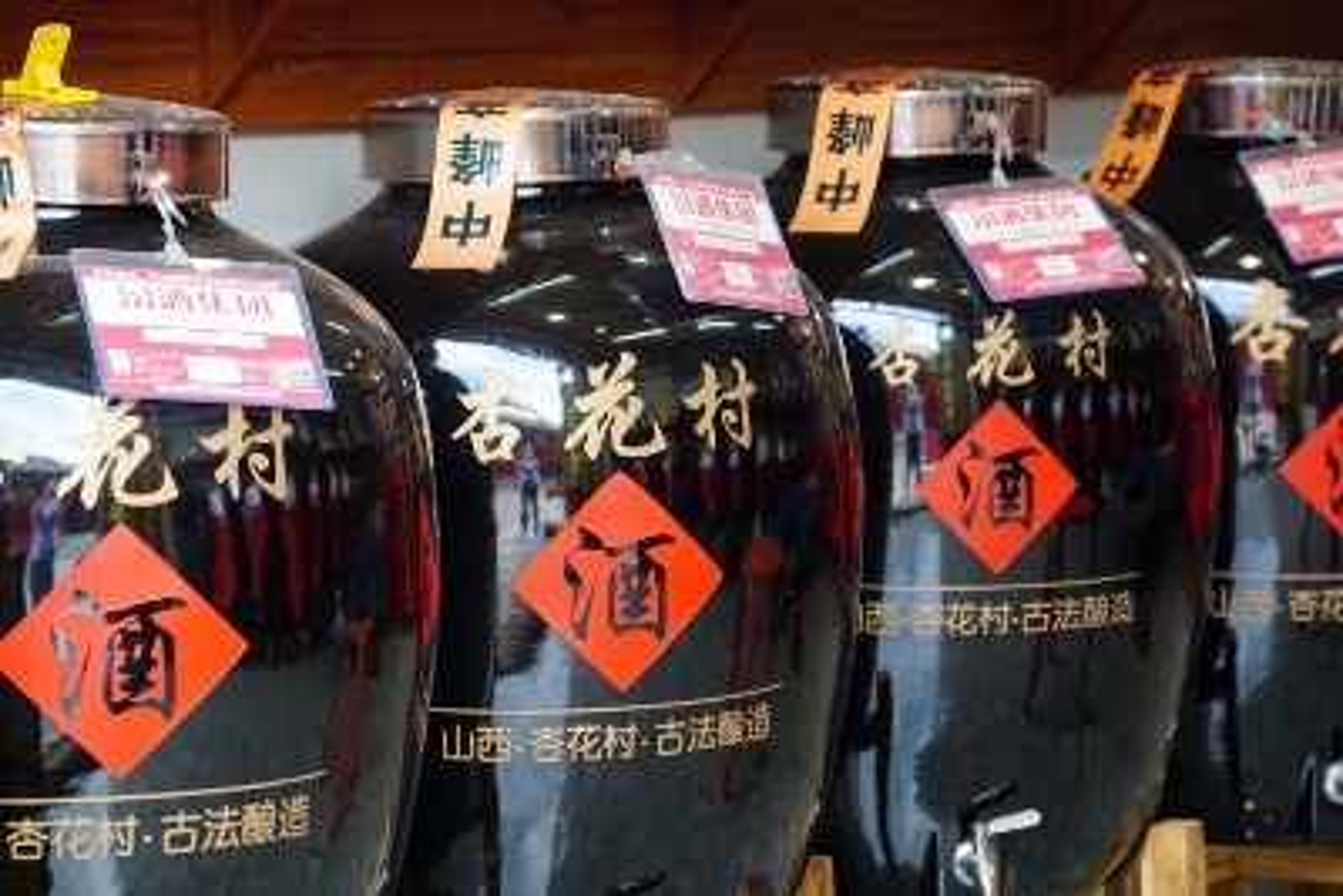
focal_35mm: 150
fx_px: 5598
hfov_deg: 13.7
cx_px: 672
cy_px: 448
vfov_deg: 9.2
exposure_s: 1/160
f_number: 5.6
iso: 1250
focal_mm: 100
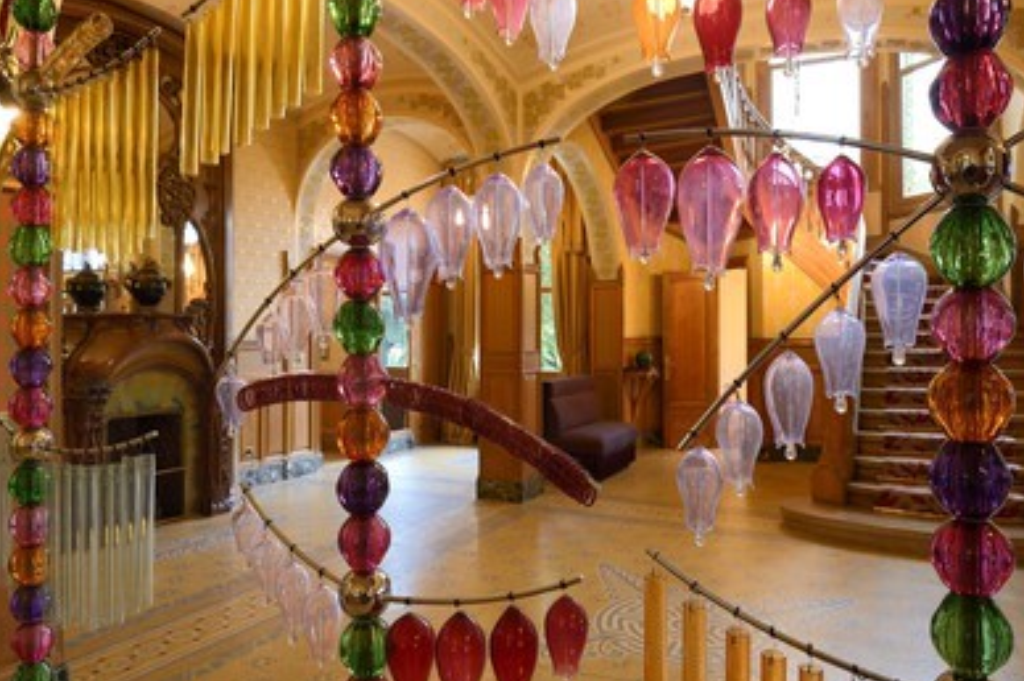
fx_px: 739
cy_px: 327
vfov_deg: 49.5
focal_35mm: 26
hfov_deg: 69.4
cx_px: 536
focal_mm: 24
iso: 200
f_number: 6.3
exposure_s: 1/4
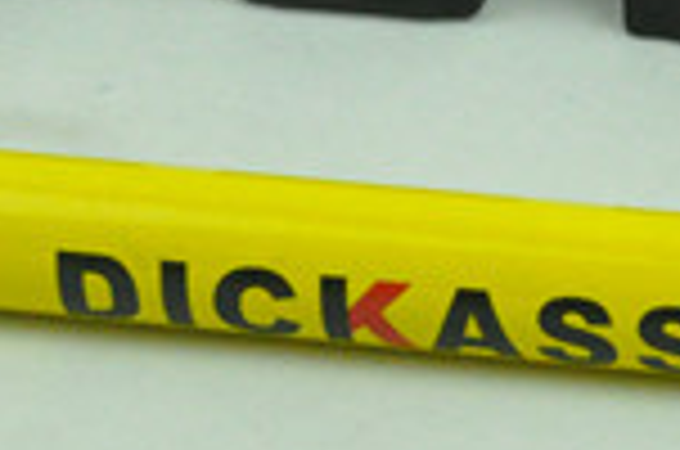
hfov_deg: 6.6
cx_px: 635
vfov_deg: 4.4
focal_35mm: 313
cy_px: 441
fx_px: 5906
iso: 3200
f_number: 5
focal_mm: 45
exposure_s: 1/800
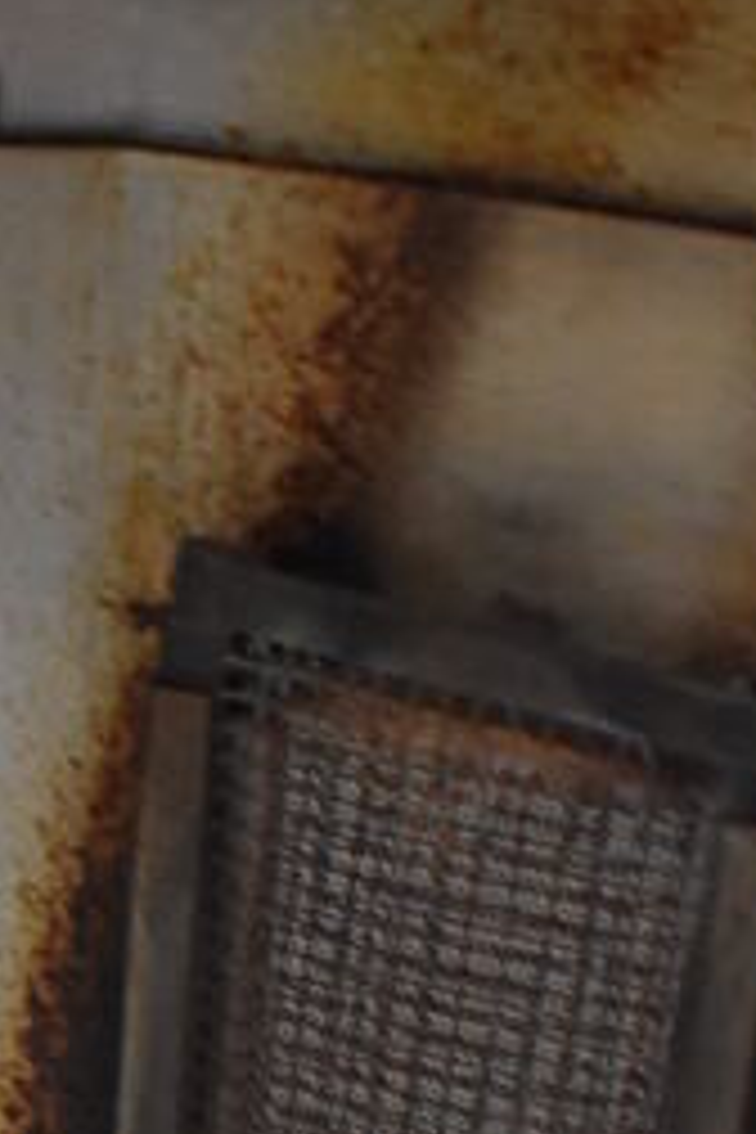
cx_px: -180
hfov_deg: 13.5
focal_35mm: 98
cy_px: 1384
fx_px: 3087
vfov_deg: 19.5
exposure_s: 1/13
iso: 3200
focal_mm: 18
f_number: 3.5
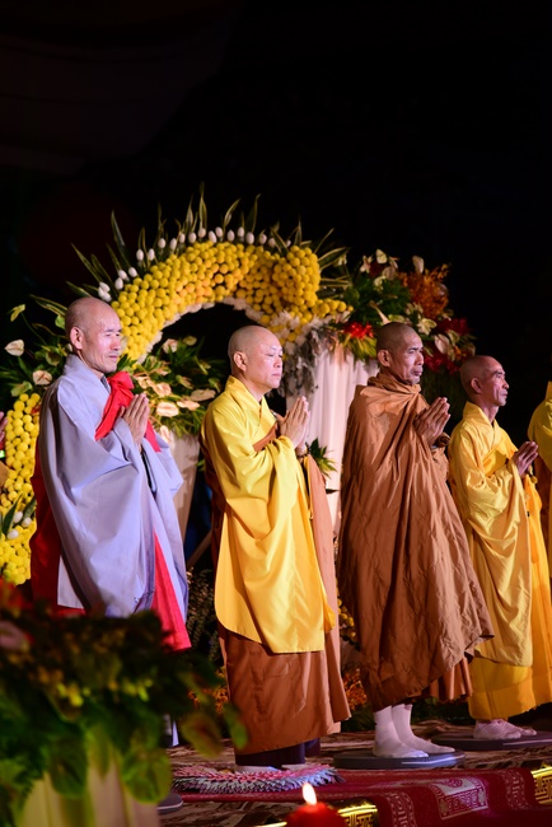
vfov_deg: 17.1
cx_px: 276
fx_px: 2757
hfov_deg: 11.4
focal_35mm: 120
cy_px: 414
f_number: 4
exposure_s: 1/100
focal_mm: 120
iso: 800
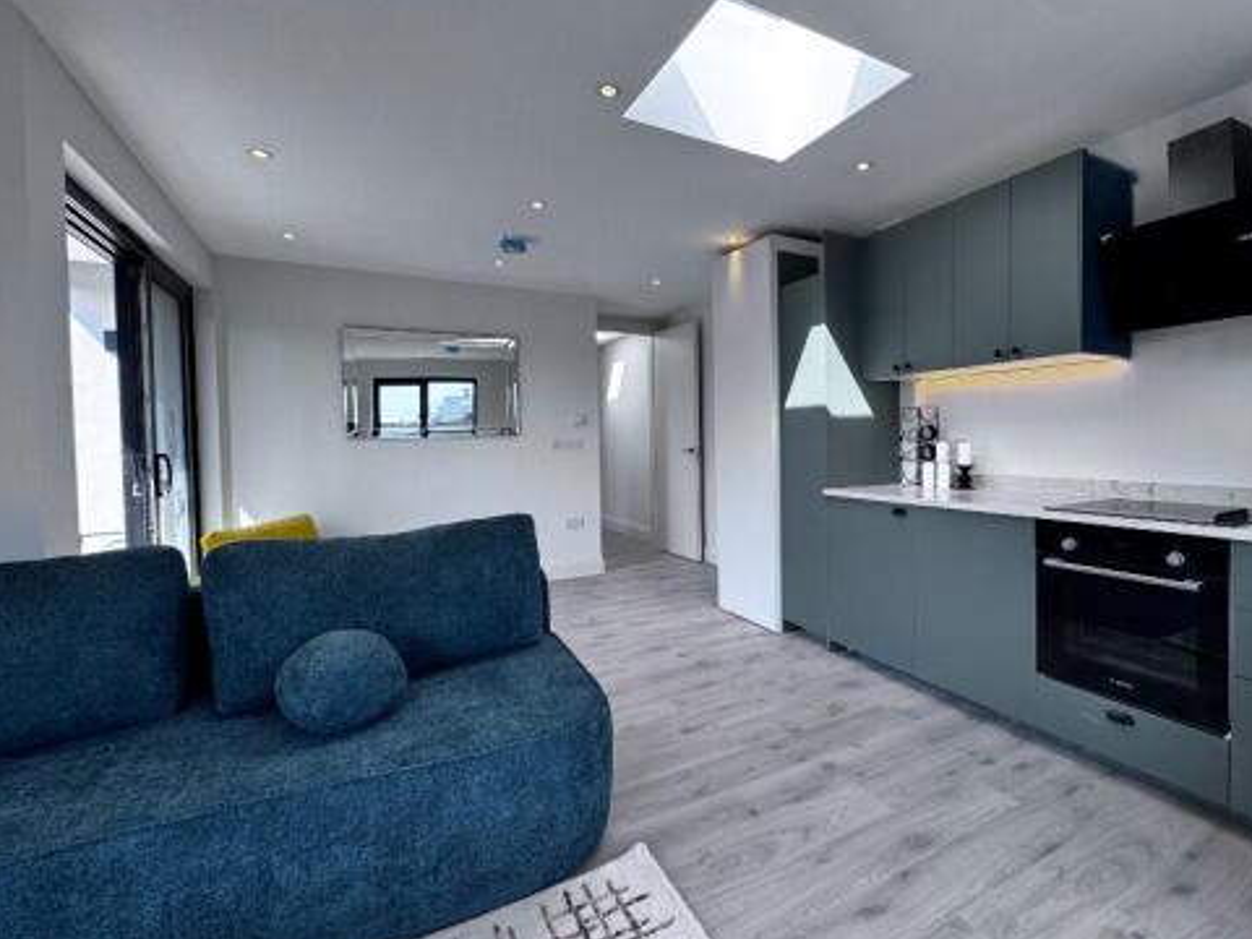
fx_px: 615
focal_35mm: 17
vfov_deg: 74.7
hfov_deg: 90.2
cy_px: 455
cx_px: 732
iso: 40
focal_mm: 2.22
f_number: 2.2
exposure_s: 1/252
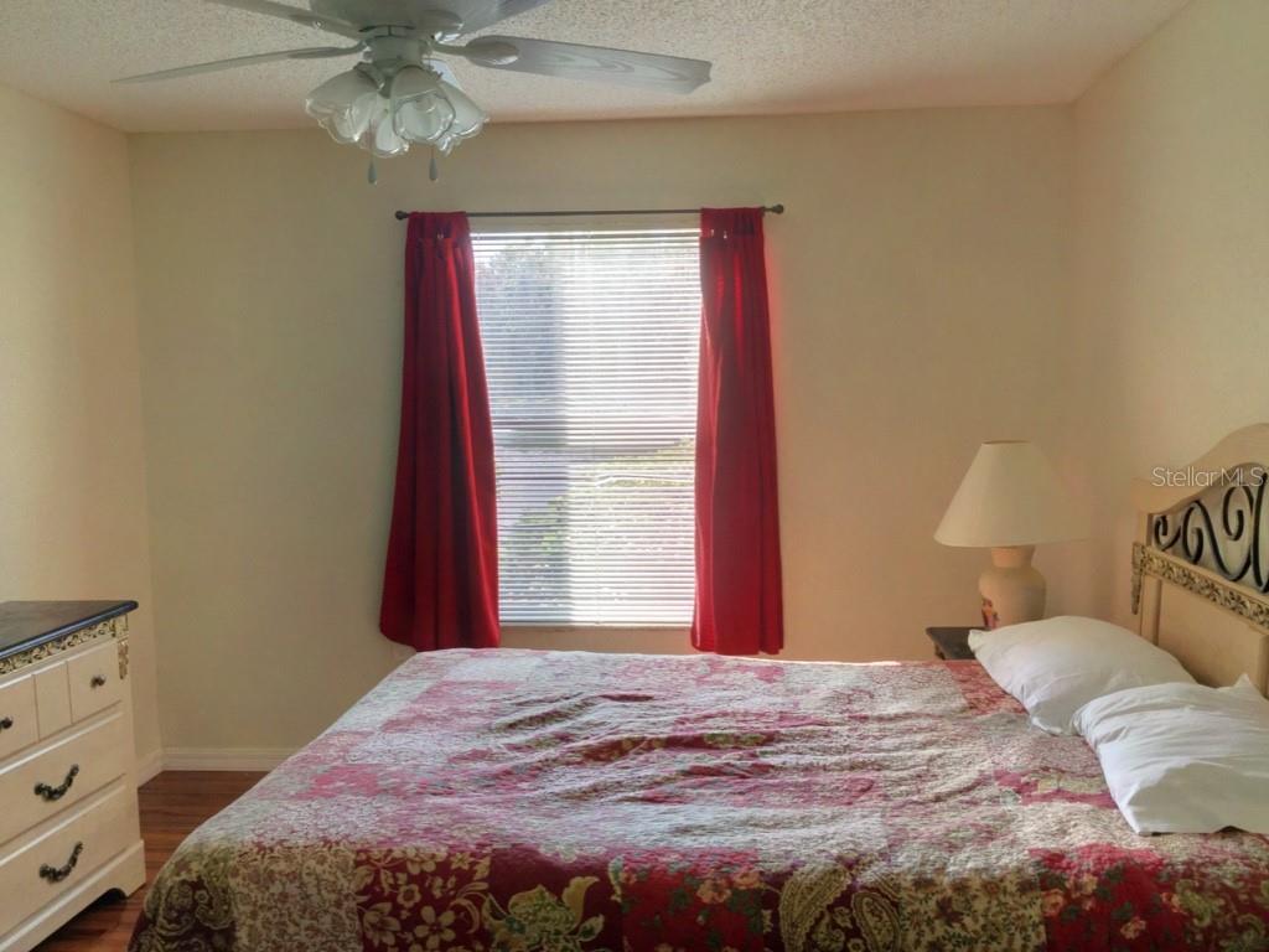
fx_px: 1136
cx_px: 634
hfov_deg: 58.4
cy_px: 476
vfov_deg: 45.4
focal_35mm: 31
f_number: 2.4
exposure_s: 1/120
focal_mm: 3.3
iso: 32
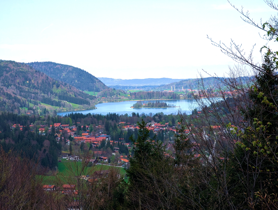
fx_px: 852
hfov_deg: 18.5
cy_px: 105
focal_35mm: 106
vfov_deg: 14.0
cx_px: 139
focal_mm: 19
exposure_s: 1/251
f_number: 3.5
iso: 35
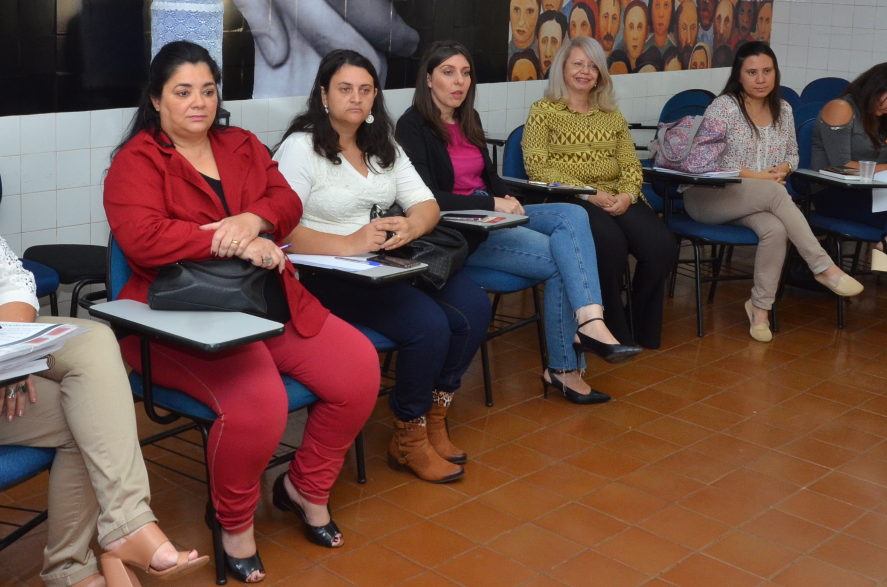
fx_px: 1180
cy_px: 128
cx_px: 363
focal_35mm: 48
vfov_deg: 27.5
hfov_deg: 41.0
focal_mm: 18
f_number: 7.1
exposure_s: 1/60
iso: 800
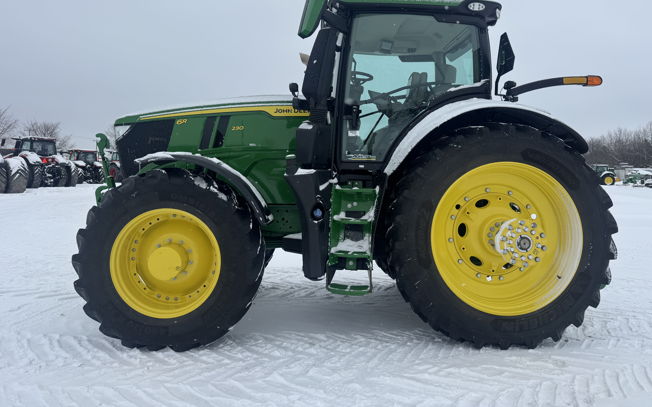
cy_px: 159
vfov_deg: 47.3
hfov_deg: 70.4
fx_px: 462
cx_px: 326
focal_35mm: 26
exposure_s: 1/3413
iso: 80
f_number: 1.78
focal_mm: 6.76
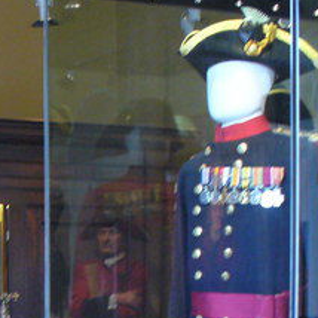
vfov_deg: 17.3
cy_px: 328
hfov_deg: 17.0
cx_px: -58
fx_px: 1019
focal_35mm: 98
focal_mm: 6.1
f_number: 2.8
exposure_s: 1/8
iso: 200
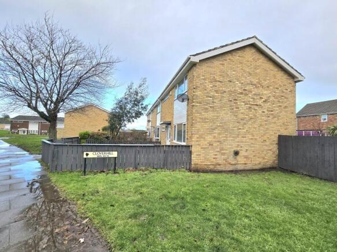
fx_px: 127
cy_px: 126
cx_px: 168
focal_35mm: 13
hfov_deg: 106.2
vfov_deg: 89.9
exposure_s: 1/189
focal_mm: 2.2
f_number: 2.2
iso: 50
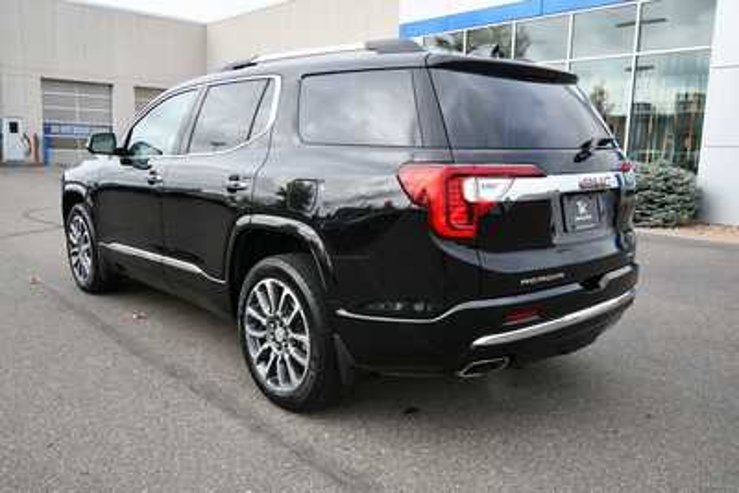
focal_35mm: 30
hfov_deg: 61.9
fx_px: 616
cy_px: 246
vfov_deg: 43.6
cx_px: 370
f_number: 5.6
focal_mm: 20
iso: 200
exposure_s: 1/250
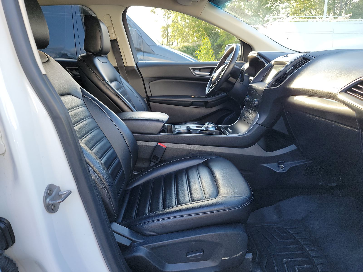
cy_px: 136
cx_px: 182
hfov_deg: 71.6
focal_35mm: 24
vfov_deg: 56.8
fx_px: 252
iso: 72
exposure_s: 1/59
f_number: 1.8
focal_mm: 6.7
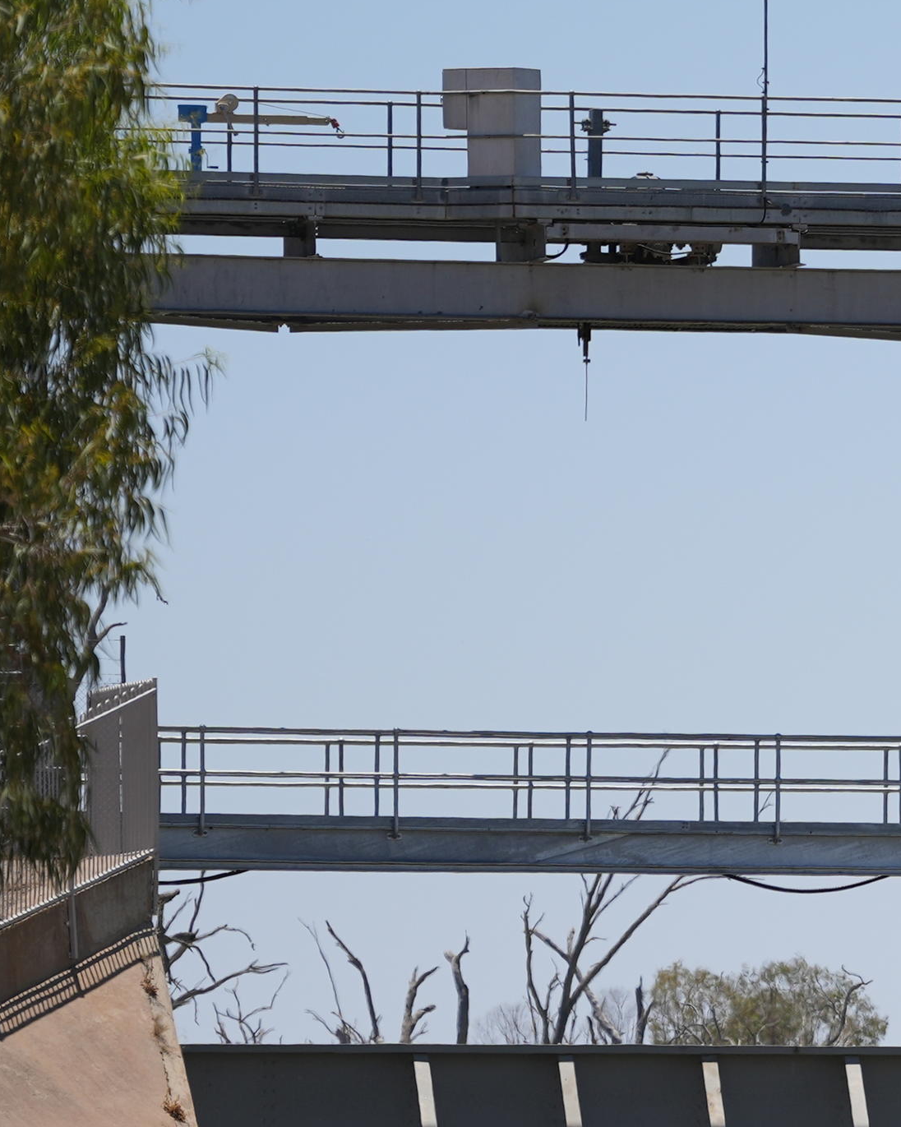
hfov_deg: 2.6
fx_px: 19408
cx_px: 1723
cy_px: 827
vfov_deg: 3.3
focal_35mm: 582
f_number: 2.8
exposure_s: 1/3200
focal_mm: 170
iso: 100
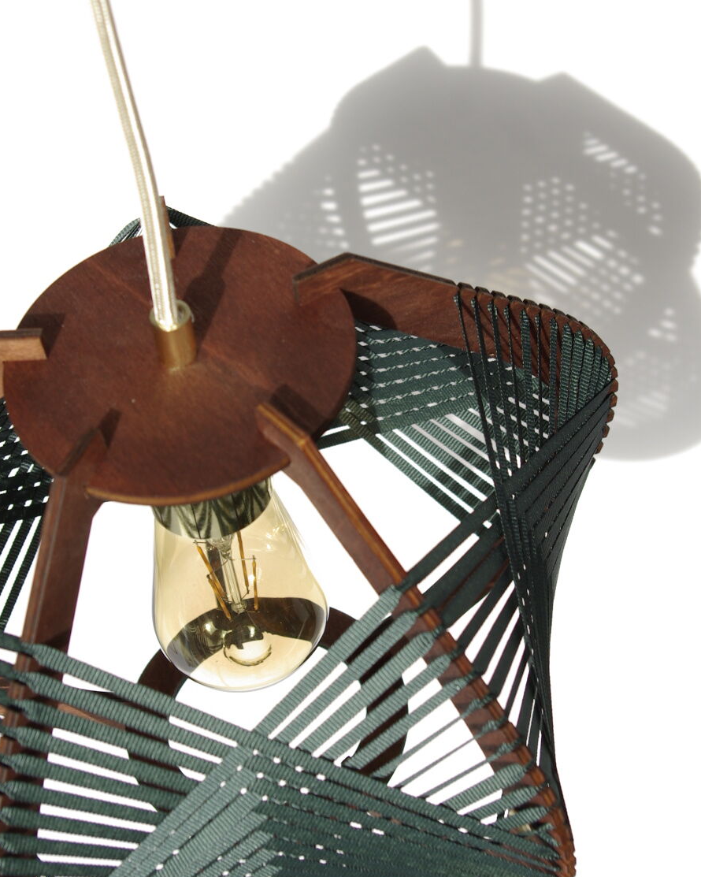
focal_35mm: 81
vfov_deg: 23.6
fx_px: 2095
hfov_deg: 19.0
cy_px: 390
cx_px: 305
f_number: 5.6
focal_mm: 35
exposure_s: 1/200
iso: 160
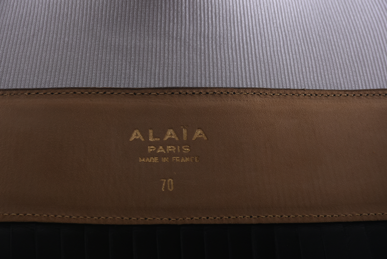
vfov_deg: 6.6
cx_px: 194
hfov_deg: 9.8
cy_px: 130
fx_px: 2259
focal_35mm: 210
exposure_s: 1/200
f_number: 11
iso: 200
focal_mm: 140
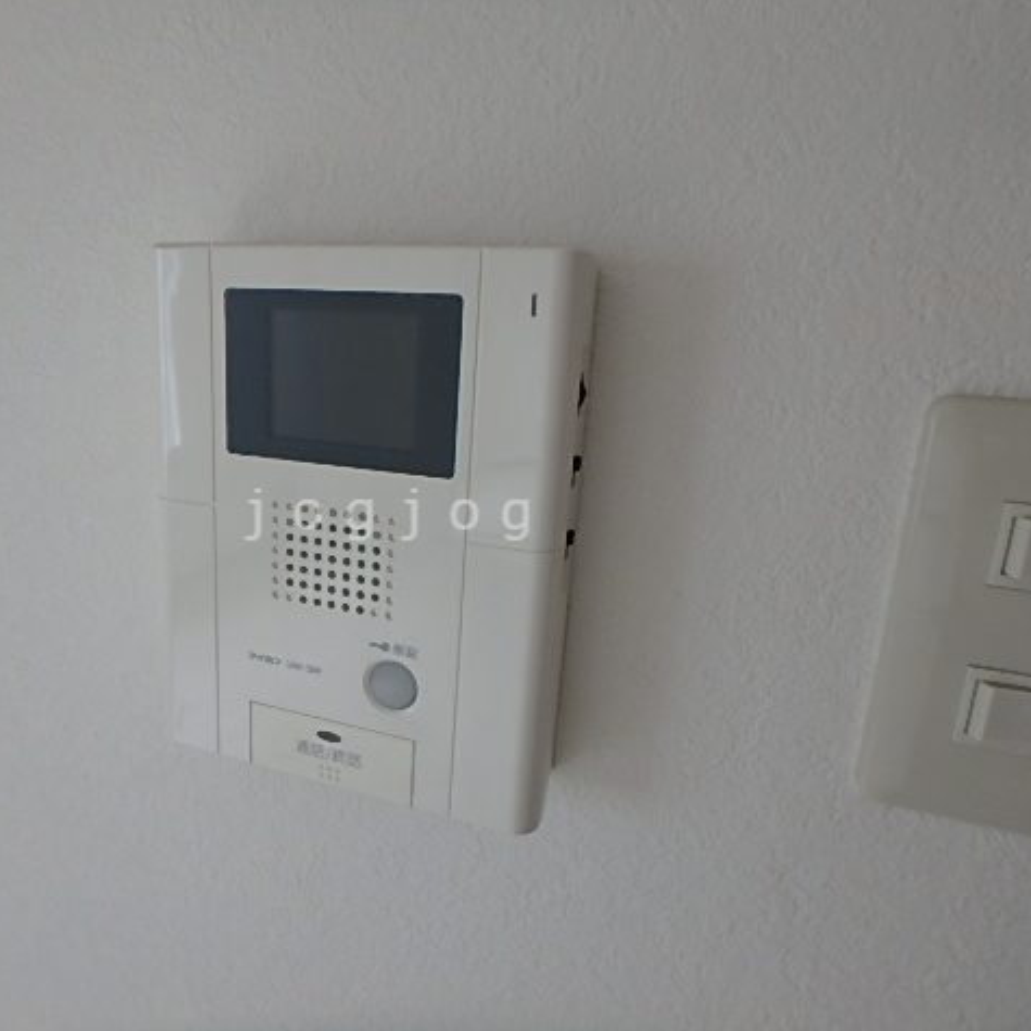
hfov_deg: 62.1
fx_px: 842
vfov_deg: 62.9
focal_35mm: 25
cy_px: 514
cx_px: 393
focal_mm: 3.7
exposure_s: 1/40
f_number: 3.5
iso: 200
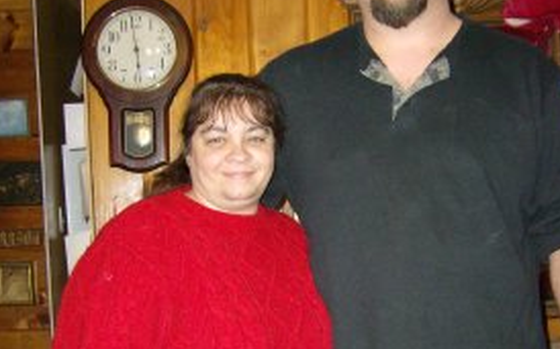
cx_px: 313
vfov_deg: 20.3
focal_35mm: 63
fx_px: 961
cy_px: 296
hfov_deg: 32.5
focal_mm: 6
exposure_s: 1/60
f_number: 2.8
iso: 200
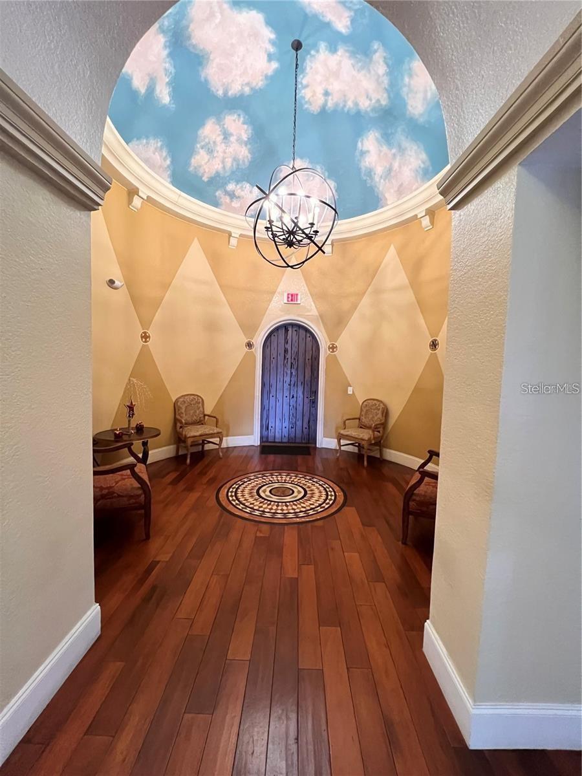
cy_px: 388
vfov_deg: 106.2
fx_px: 291
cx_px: 291
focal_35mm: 13
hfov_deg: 89.9
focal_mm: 1.57
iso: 1250
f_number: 1.8
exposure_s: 1/30
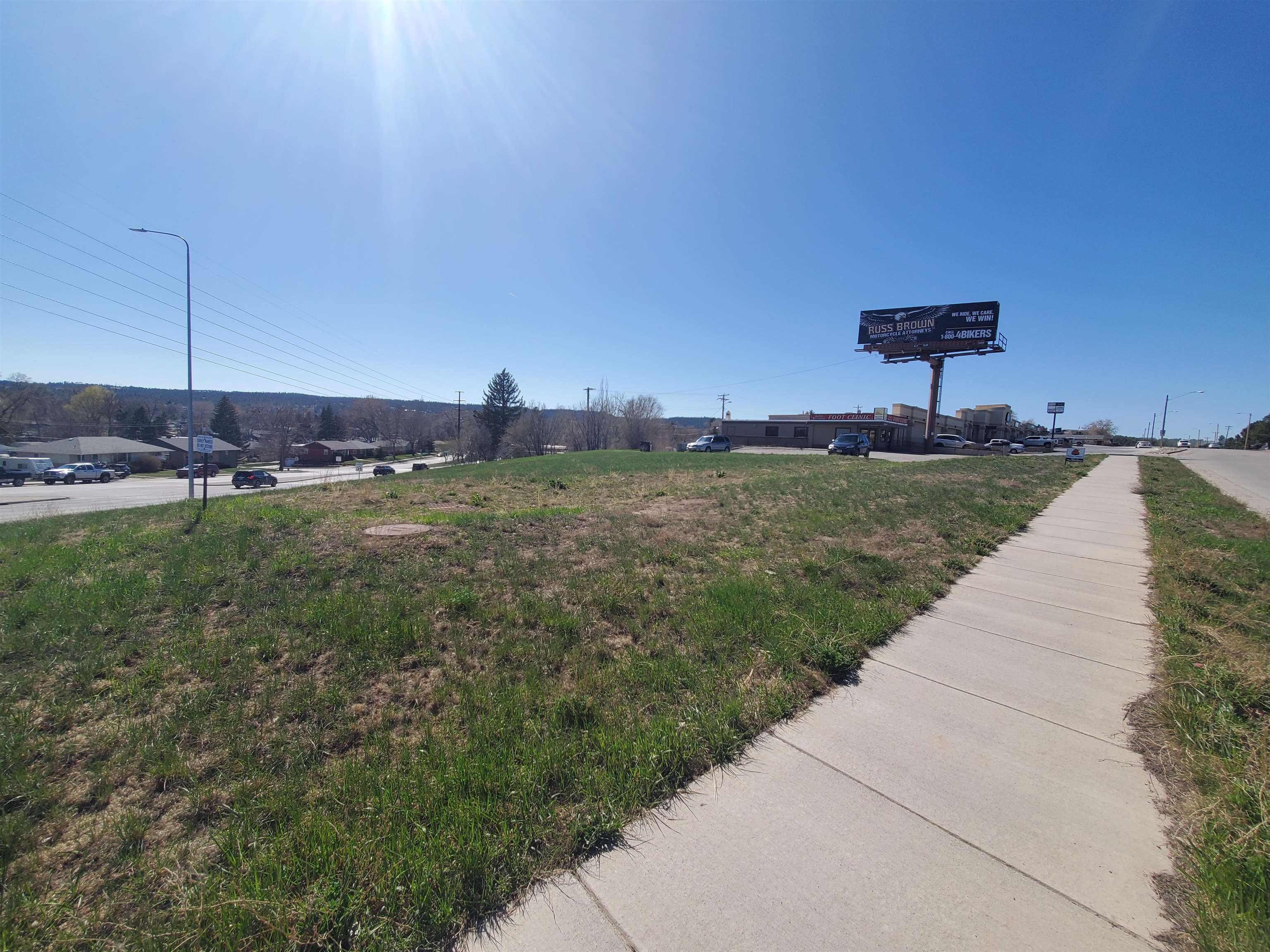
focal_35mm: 13
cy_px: 476
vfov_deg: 89.9
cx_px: 635
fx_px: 477
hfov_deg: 106.2
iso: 50
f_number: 2.2
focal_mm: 1.8
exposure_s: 1/1328
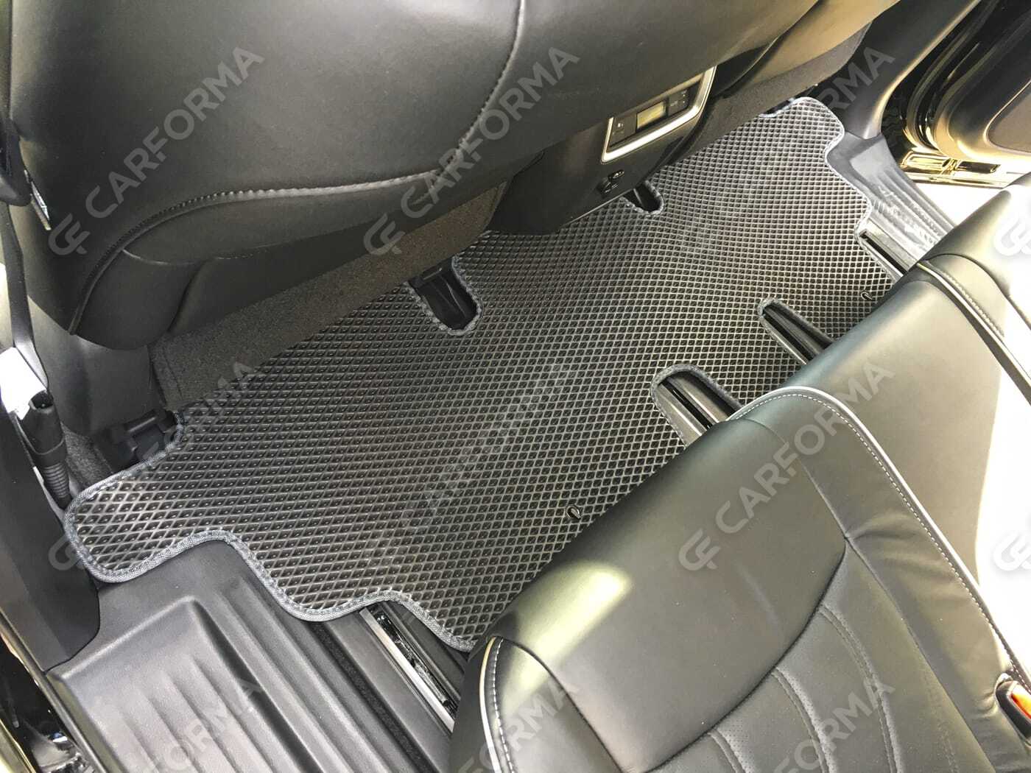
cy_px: 386
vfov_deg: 48.2
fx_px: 864
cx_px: 516
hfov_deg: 61.7
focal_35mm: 29
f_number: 2.2
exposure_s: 1/33
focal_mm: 4.15
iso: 100
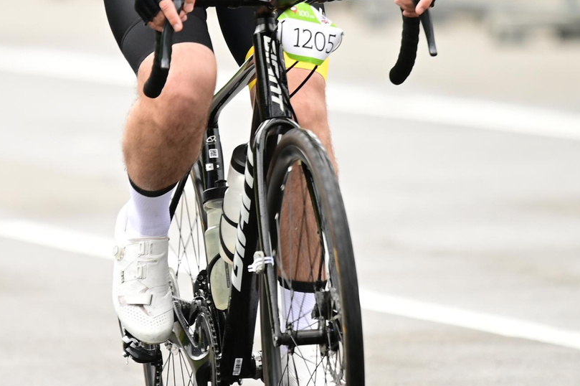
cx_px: 175
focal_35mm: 633
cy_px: 42
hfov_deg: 3.3
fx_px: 10190
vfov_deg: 2.2
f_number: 2.8
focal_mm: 200
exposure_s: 1/1000
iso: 200
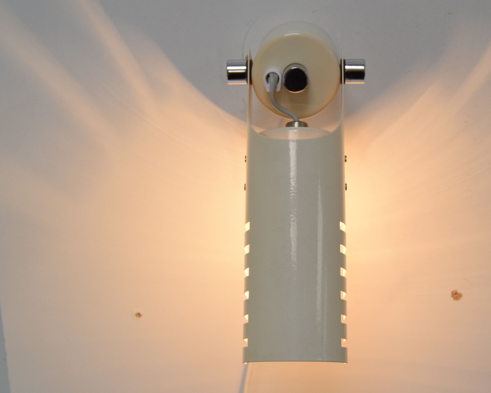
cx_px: 293
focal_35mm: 55
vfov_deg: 27.6
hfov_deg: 34.0
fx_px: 799
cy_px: 197
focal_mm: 32
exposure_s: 1/250
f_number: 8
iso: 1600
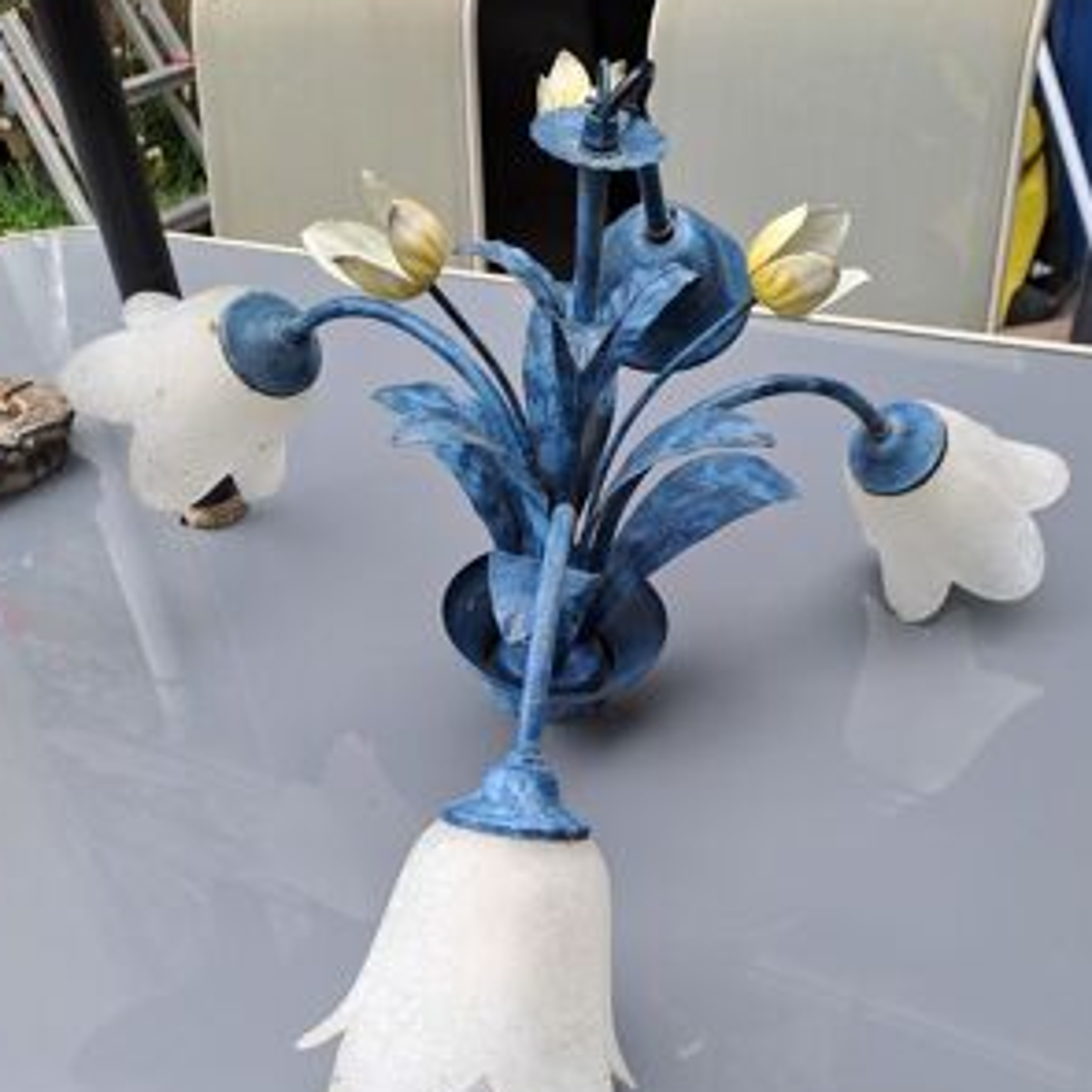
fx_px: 1285
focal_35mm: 36
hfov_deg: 45.8
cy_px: 626
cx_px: 659
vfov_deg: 45.9
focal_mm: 4.65
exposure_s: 1/128
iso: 32
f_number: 1.8
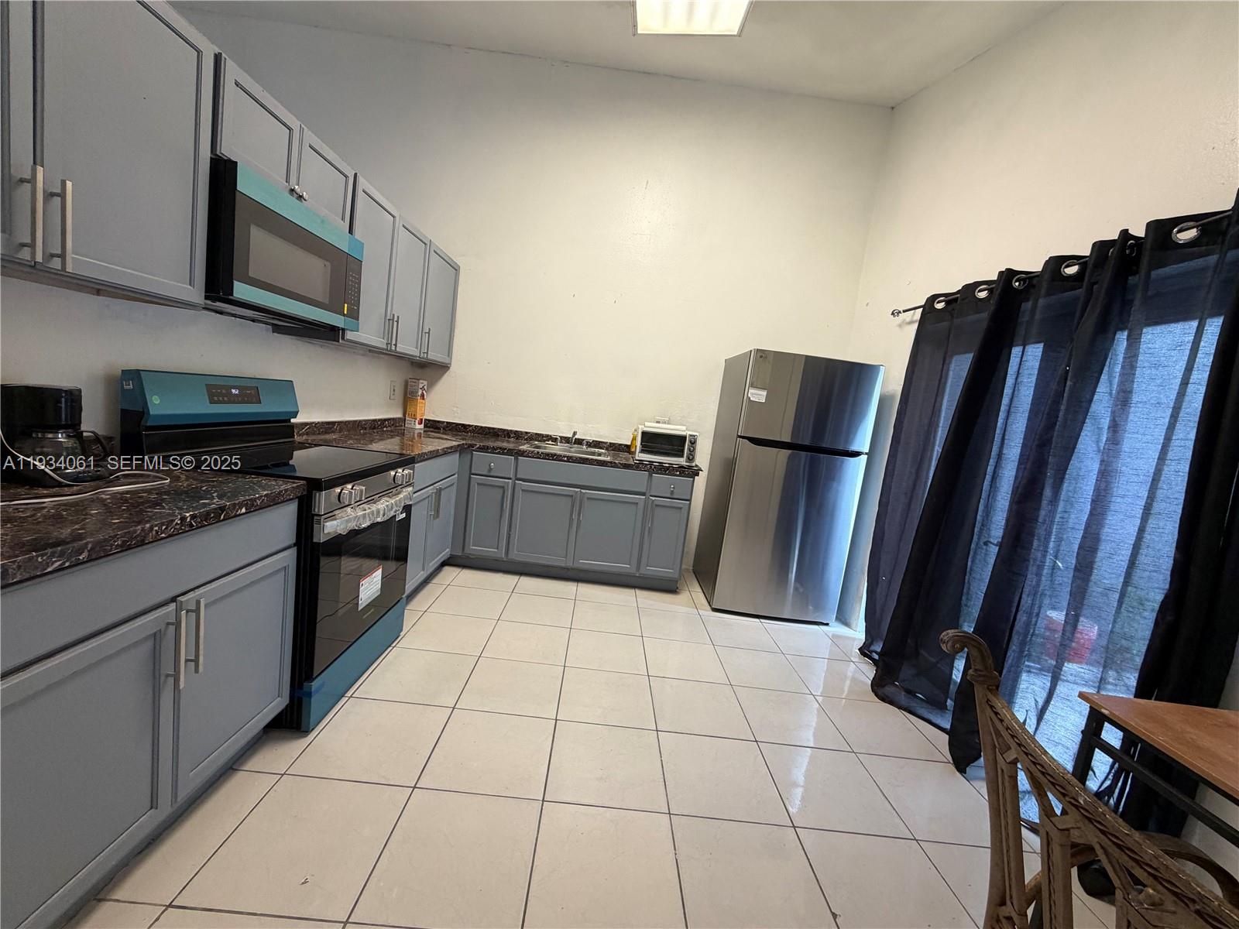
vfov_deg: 85.7
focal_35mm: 14
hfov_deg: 102.1
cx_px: 620
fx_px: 501
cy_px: 464
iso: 200
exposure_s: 1/60
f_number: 2.2
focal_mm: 2.22
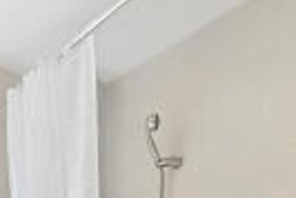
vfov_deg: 21.8
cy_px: 310
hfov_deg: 37.9
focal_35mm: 50
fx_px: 412
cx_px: 53
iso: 360
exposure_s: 1/13
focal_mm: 14
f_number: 7.1
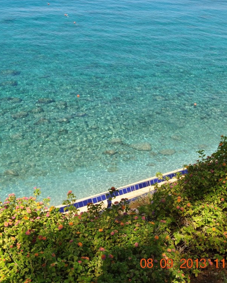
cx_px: 73
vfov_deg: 36.7
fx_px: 428
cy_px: 142
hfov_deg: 29.5
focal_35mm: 51
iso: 100
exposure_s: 1/200
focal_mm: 24
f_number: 7.1
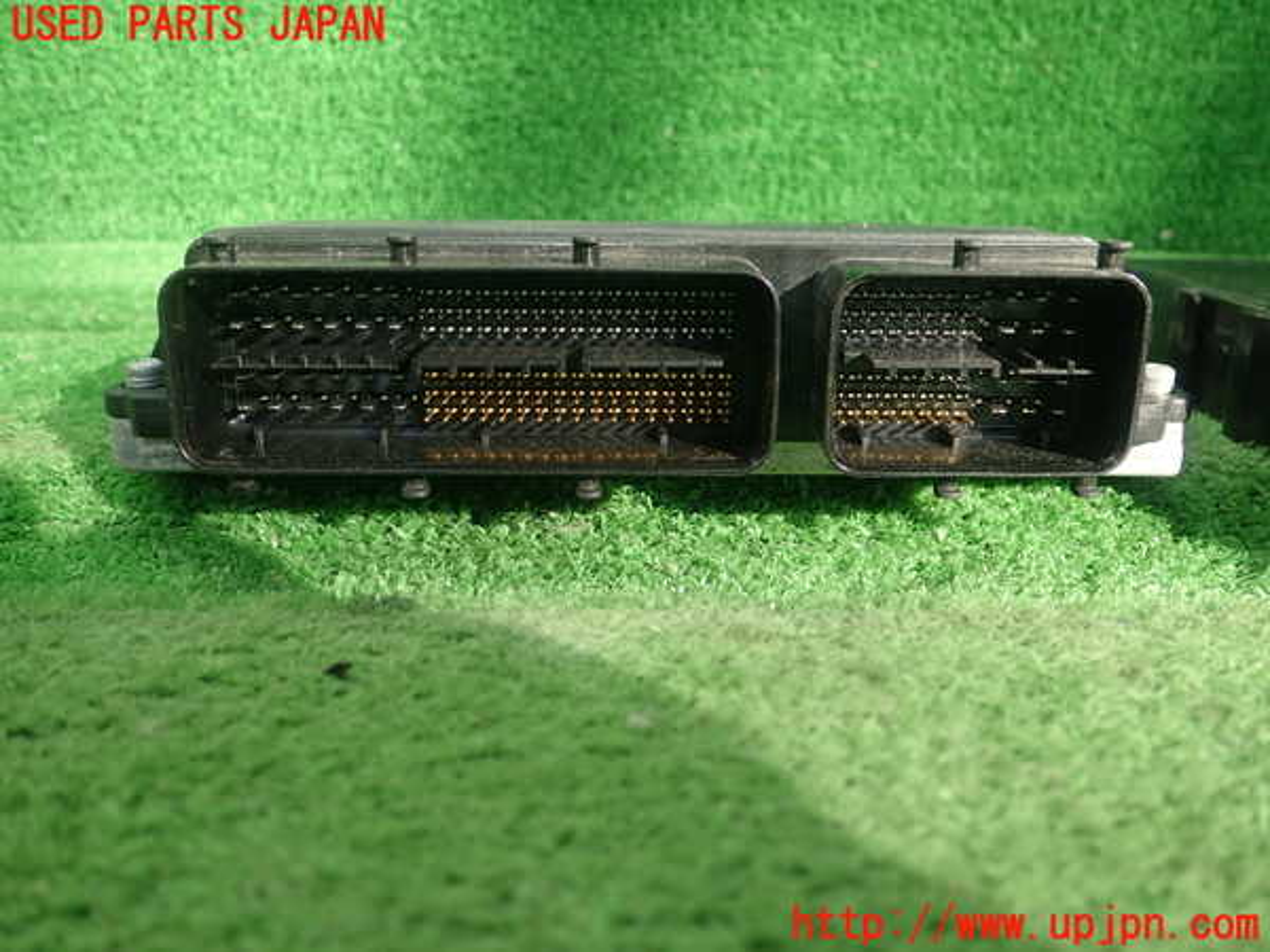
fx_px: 1101
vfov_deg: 46.8
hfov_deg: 60.0
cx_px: 635
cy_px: 476
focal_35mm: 30
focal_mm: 5.5
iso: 160
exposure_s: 1/125
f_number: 2.3
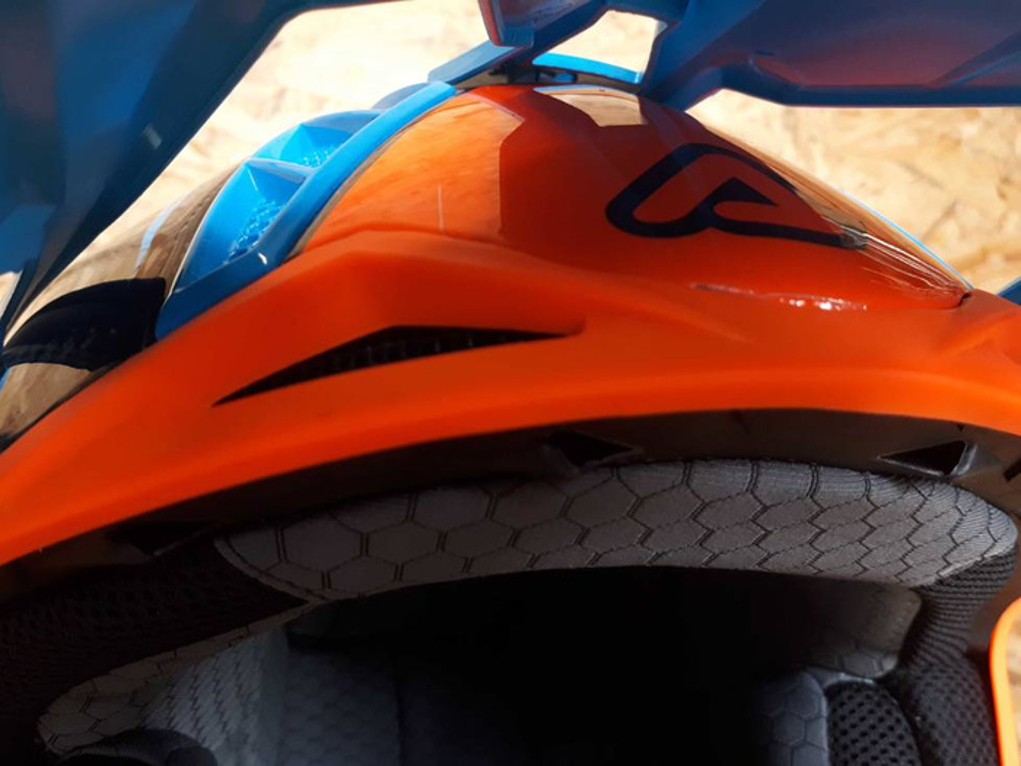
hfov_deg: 65.3
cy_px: 383
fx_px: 796
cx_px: 510
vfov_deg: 51.4
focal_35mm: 27
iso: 125
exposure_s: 1/33
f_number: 1.9
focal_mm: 3.6
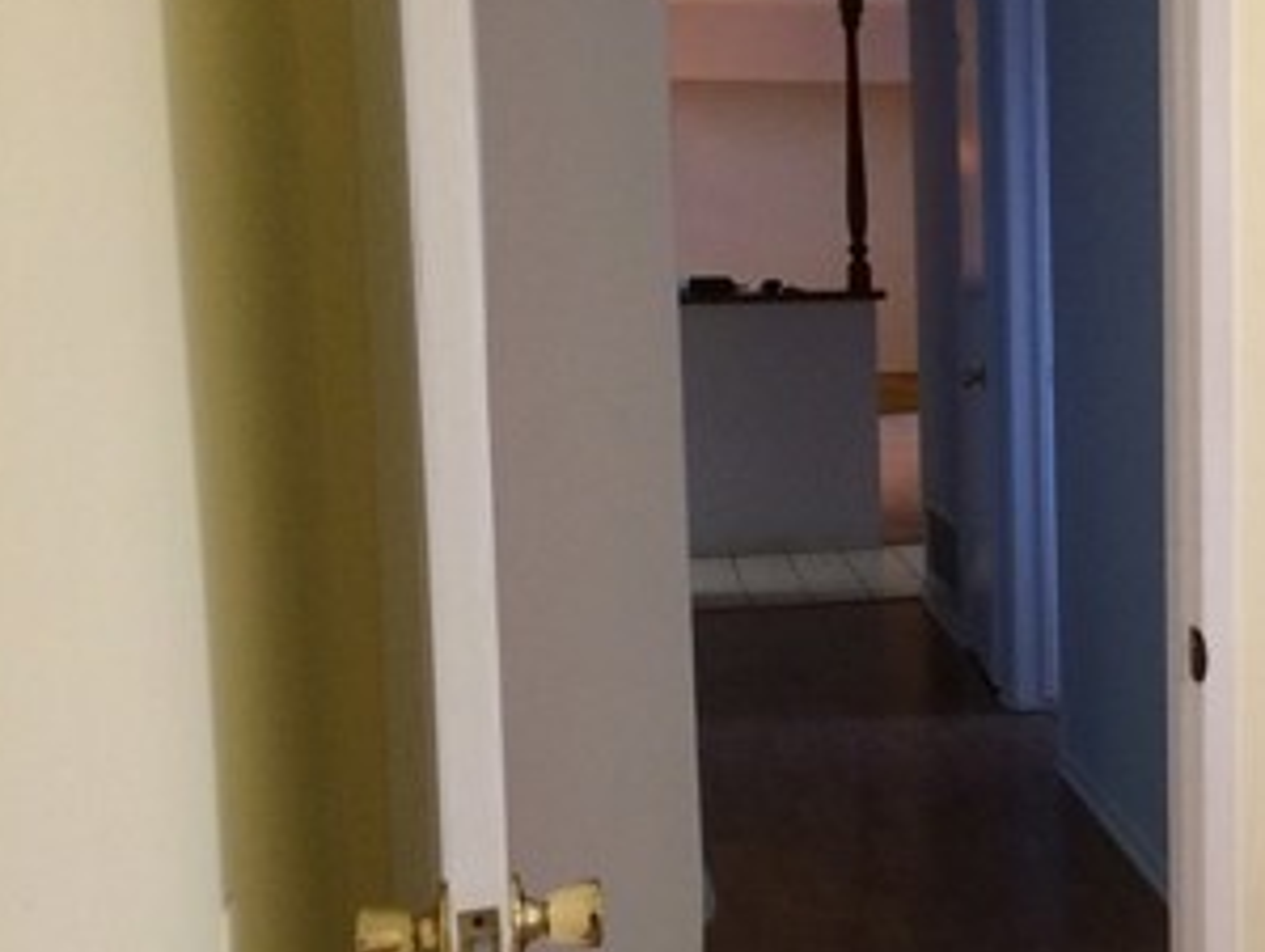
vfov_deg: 23.7
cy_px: 444
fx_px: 2268
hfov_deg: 28.8
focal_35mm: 62
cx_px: 1324
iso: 160
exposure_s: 1/30
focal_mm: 4.15
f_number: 2.2
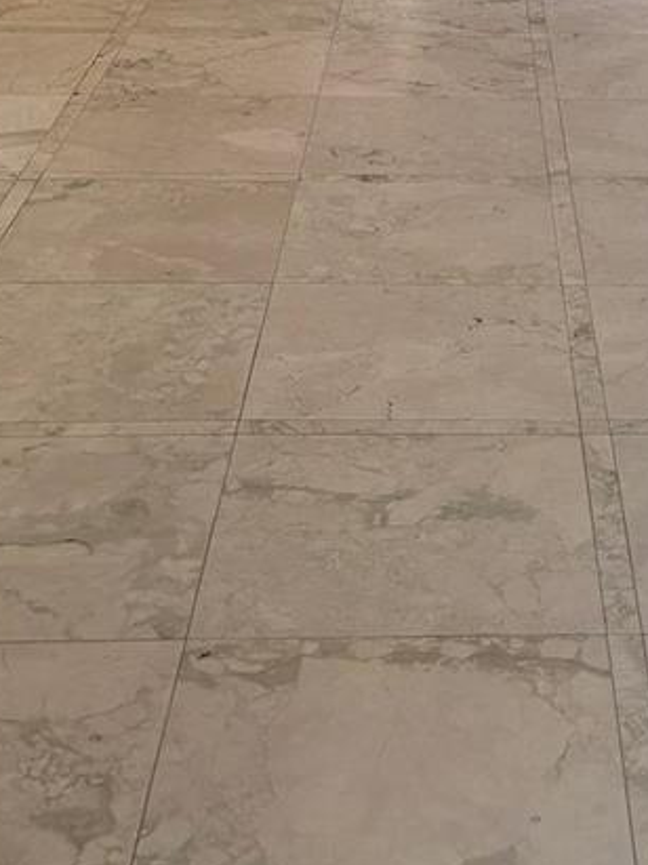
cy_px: -387
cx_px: 646
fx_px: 1898
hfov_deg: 18.9
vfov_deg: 21.9
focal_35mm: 76
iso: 40
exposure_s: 1/120
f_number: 1.6
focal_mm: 5.96
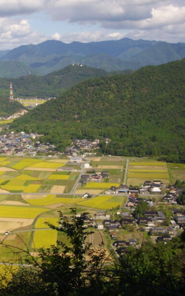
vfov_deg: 31.1
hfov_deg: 18.8
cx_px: -29
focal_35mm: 66
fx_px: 533
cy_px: 130
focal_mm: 6.2
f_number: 5.6
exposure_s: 1/500
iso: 100
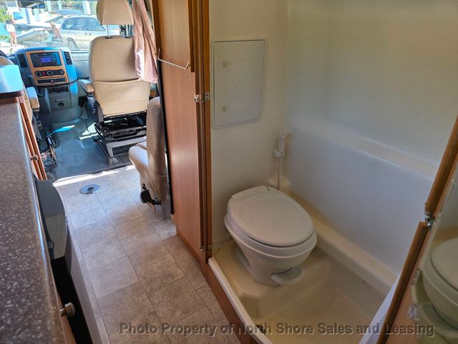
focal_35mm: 23
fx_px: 304
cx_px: 229
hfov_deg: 73.9
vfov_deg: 58.9
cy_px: 172
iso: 64
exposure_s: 1/180
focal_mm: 6.3
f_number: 1.7
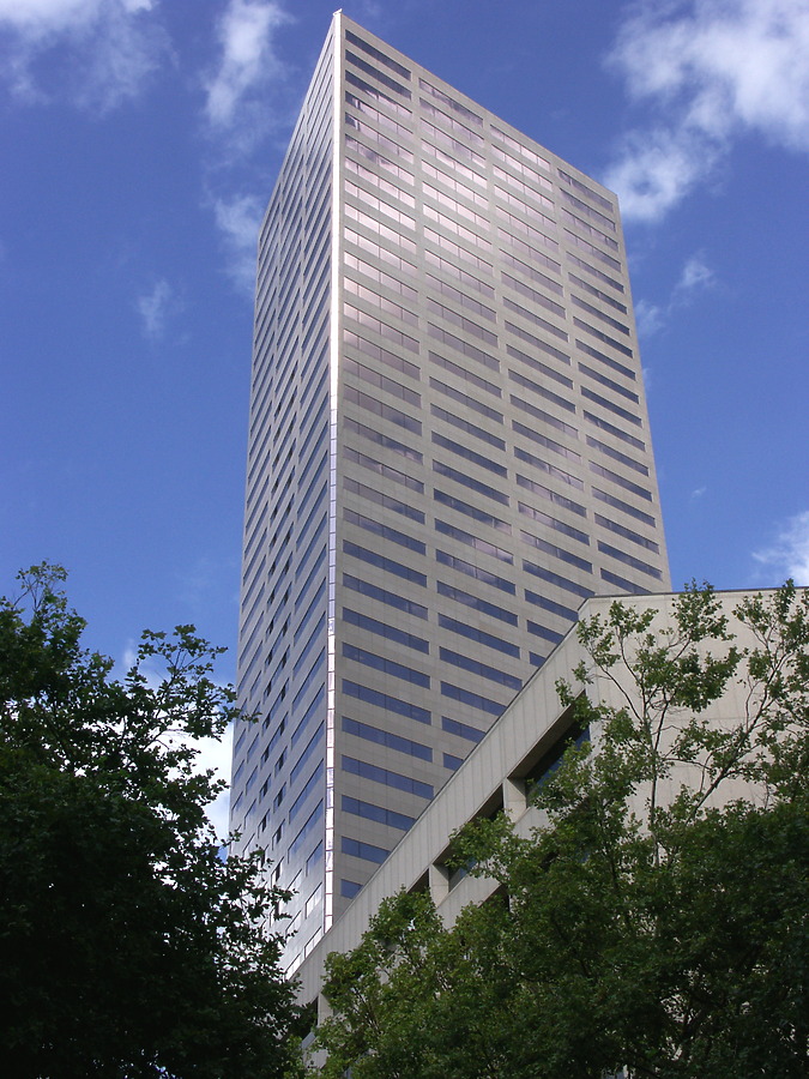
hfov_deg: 30.3
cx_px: 404
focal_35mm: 48
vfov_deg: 39.7
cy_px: 540
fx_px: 1496
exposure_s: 1/400
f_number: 8
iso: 100
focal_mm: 12.43
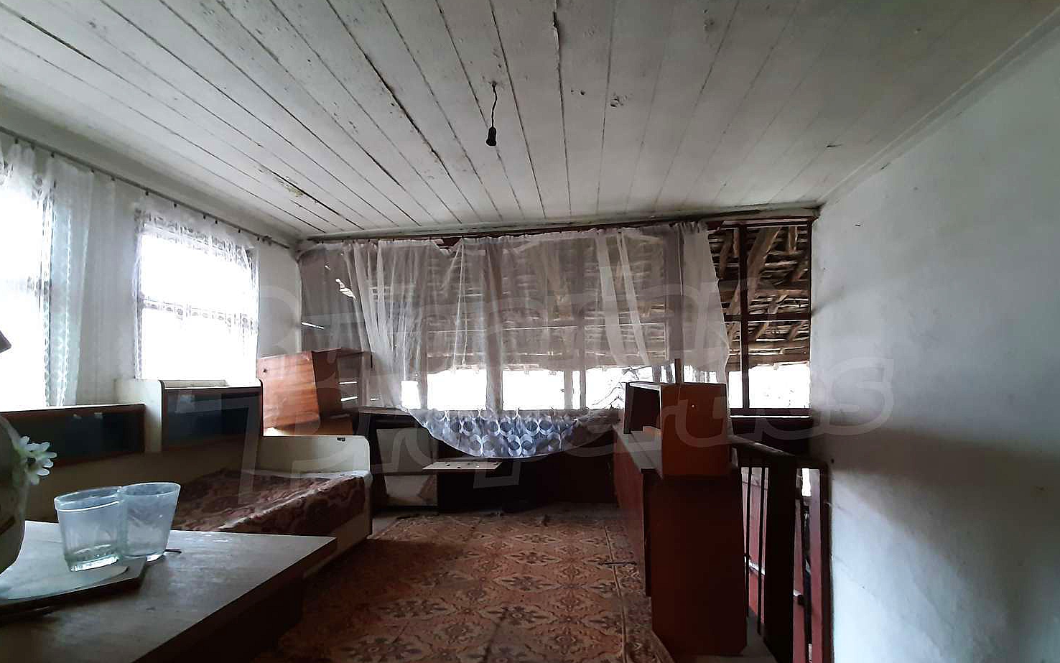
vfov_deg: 78.1
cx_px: 535
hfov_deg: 105.3
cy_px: 384
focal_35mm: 14
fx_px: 404
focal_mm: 1.42
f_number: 2.2
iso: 400
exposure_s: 1/25
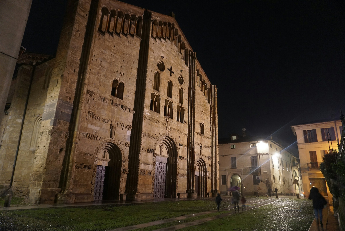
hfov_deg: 73.7
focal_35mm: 24
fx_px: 230
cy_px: 116
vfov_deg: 53.2
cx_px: 172
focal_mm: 16
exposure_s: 1/3
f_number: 3.5
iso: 1000
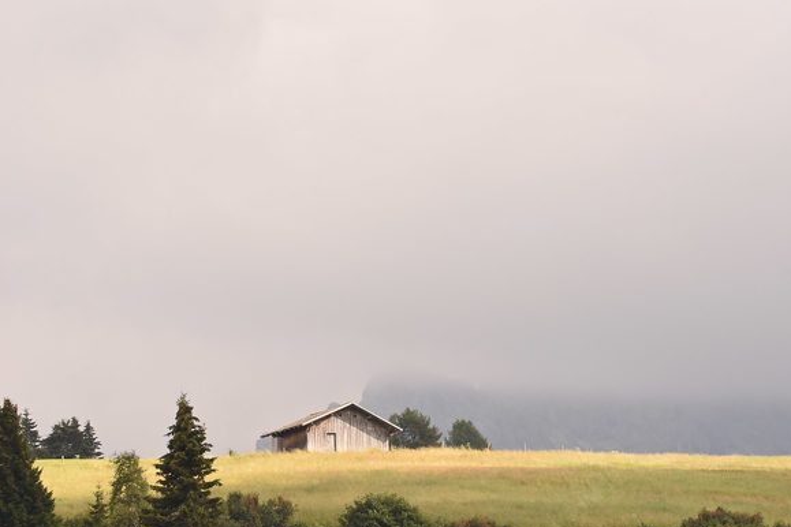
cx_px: 399
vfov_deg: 5.3
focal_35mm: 259
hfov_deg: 8.0
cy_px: 262
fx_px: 5690
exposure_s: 1/1250
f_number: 11
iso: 1600
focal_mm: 250
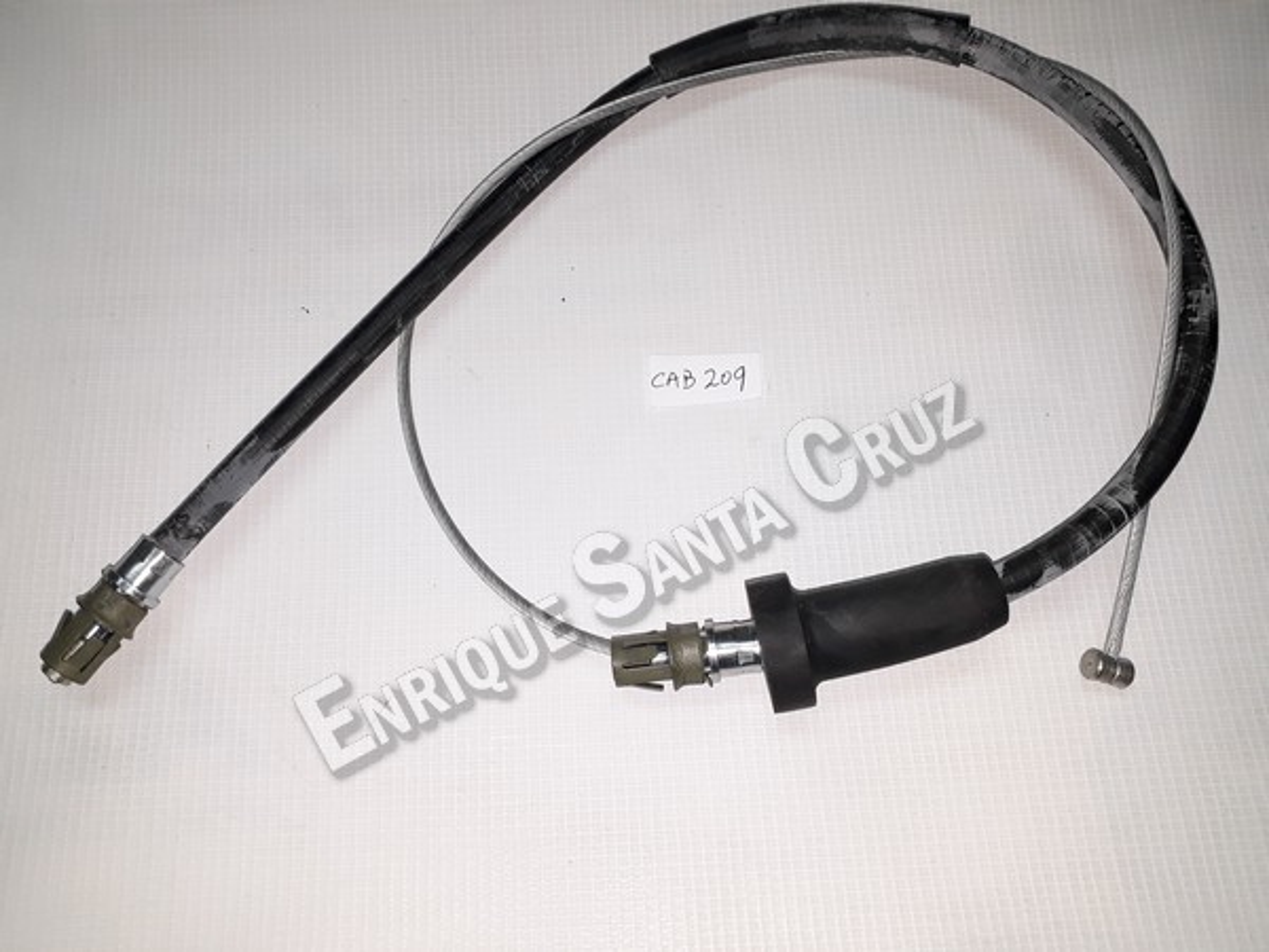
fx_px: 990
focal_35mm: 27
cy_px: 476
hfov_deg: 65.3
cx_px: 634
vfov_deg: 51.4
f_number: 1.9
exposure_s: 1/100
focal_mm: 3.6
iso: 64
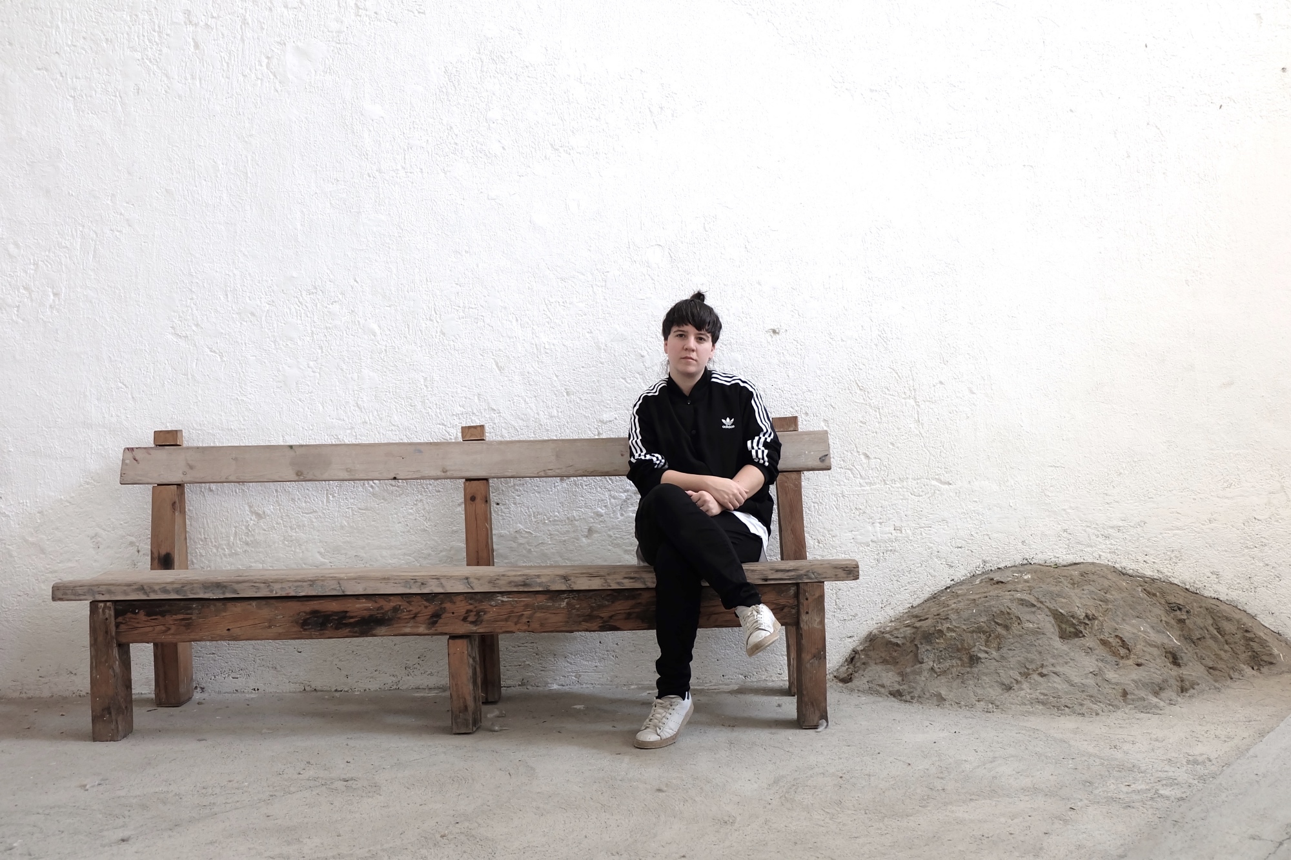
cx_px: 646
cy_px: 430
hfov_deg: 57.2
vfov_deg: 40.0
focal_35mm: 33
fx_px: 1183
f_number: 4
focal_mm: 22.2
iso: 800
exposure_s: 1/34
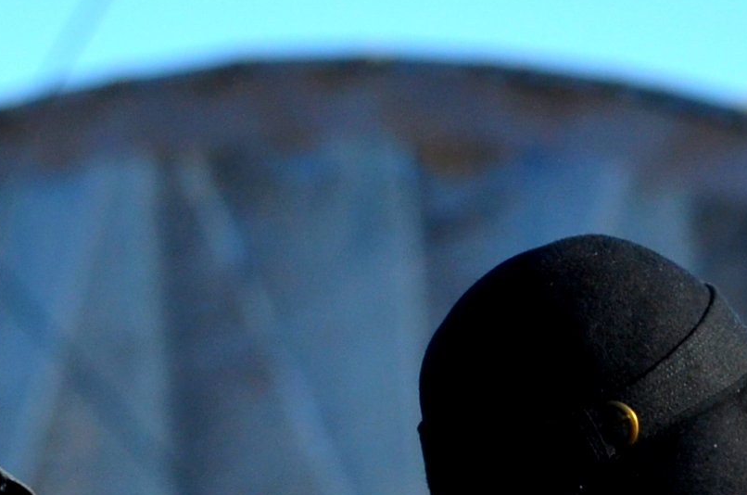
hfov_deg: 1.9
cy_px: 737
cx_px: 409
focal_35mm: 1066
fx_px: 22082
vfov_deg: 1.3
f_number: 6.3
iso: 400
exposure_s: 1/1600
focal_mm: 155
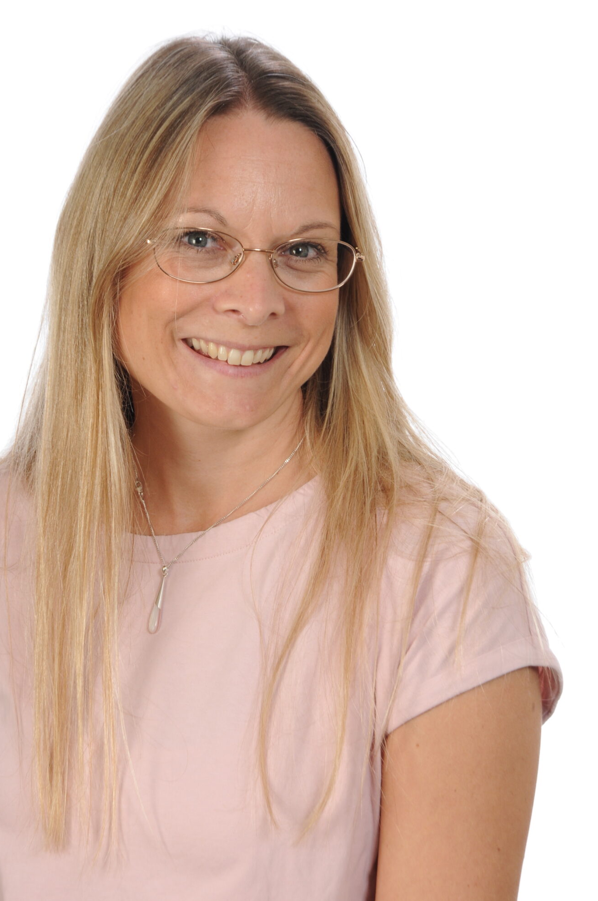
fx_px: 5087
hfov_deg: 6.7
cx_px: 246
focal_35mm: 204
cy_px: 404
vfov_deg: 10.1
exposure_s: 1/160
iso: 200
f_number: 11
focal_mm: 105
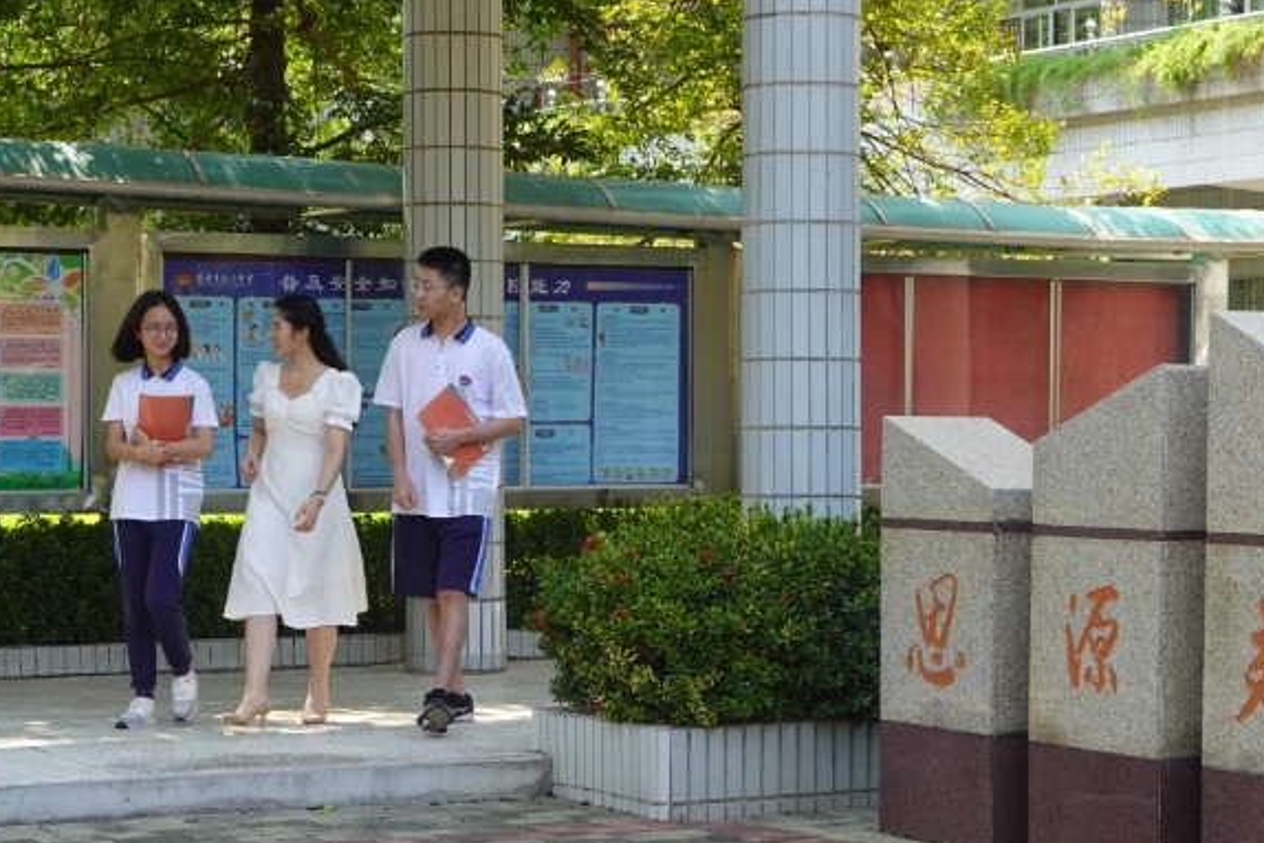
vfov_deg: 14.5
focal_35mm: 94
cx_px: 645
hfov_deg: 21.7
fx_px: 3301
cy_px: 550
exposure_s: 1/125
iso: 100
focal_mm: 22
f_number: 4
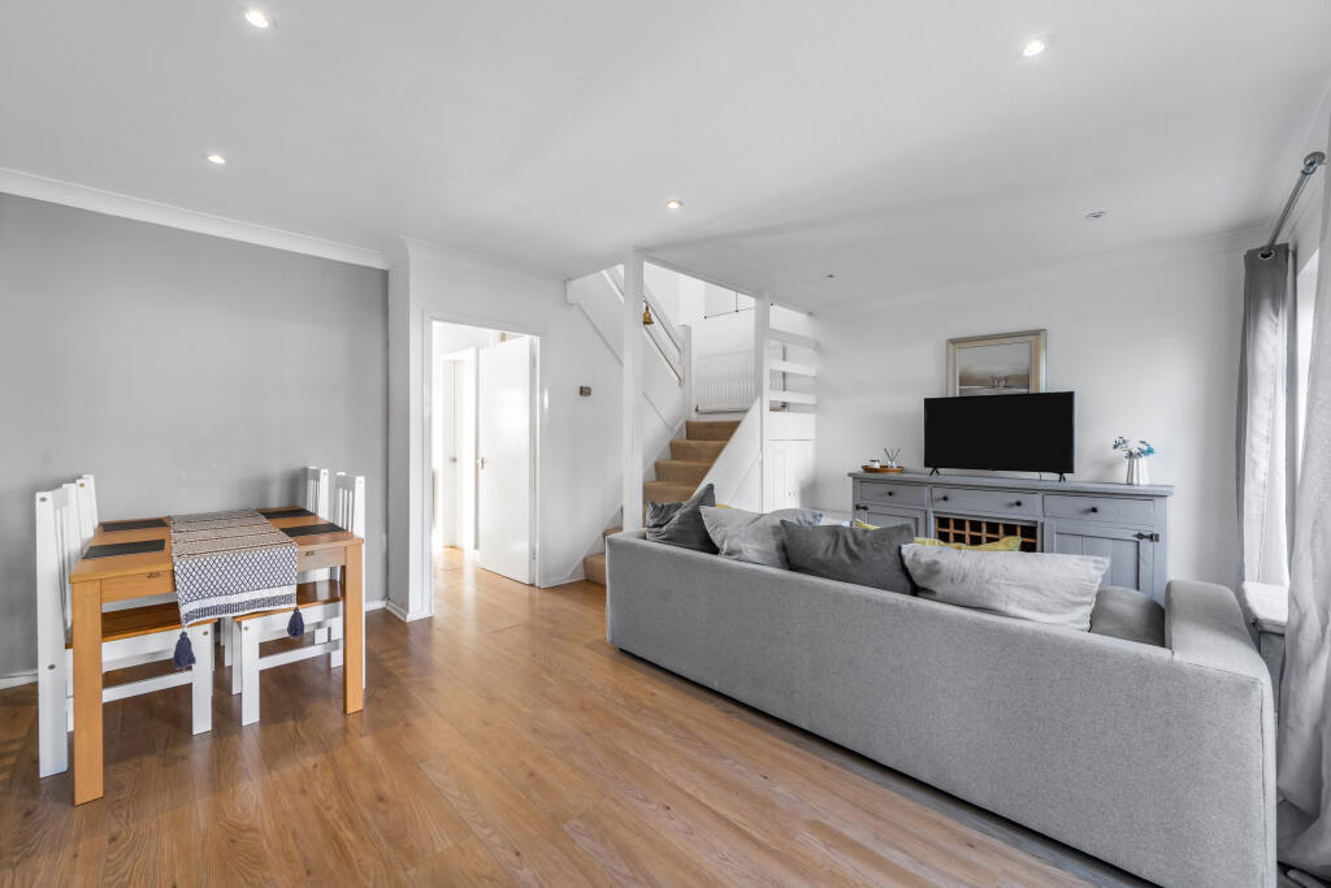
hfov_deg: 108.3
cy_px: 444
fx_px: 481
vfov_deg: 85.4
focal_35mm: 13
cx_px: 666
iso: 250
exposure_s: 1/8
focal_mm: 13
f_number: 8
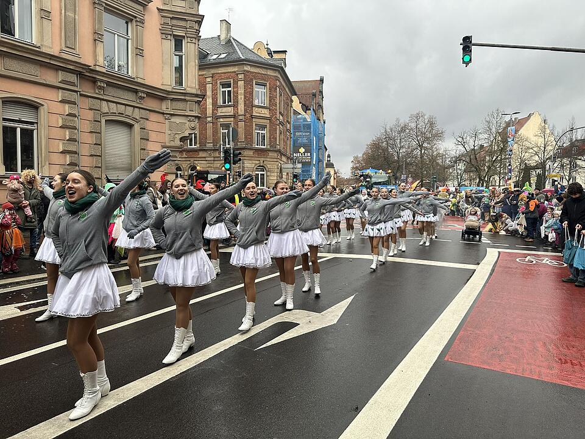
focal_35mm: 24
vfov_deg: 56.8
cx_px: 292
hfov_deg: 71.6
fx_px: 406
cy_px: 220
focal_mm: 6.86
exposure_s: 1/672
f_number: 1.78
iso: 80
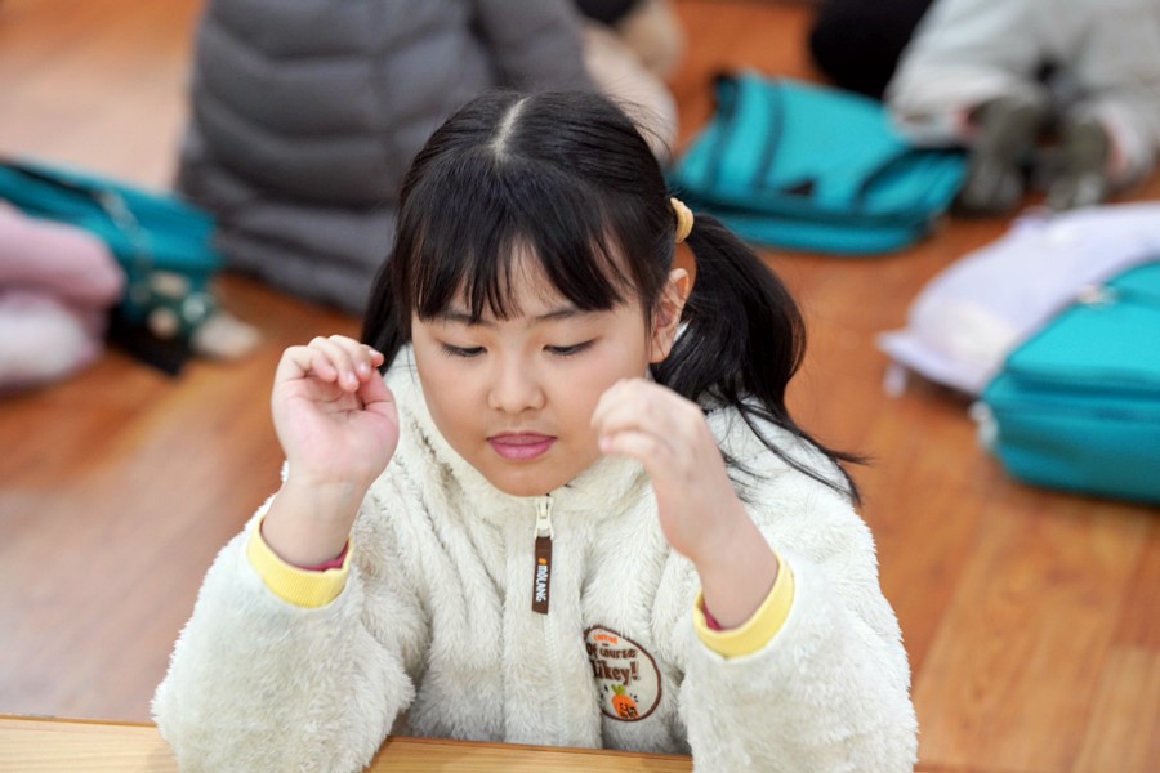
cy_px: 386
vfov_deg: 11.9
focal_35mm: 115
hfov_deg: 17.8
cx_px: 580
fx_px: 3705
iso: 1600
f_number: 4
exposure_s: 1/160
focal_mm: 115
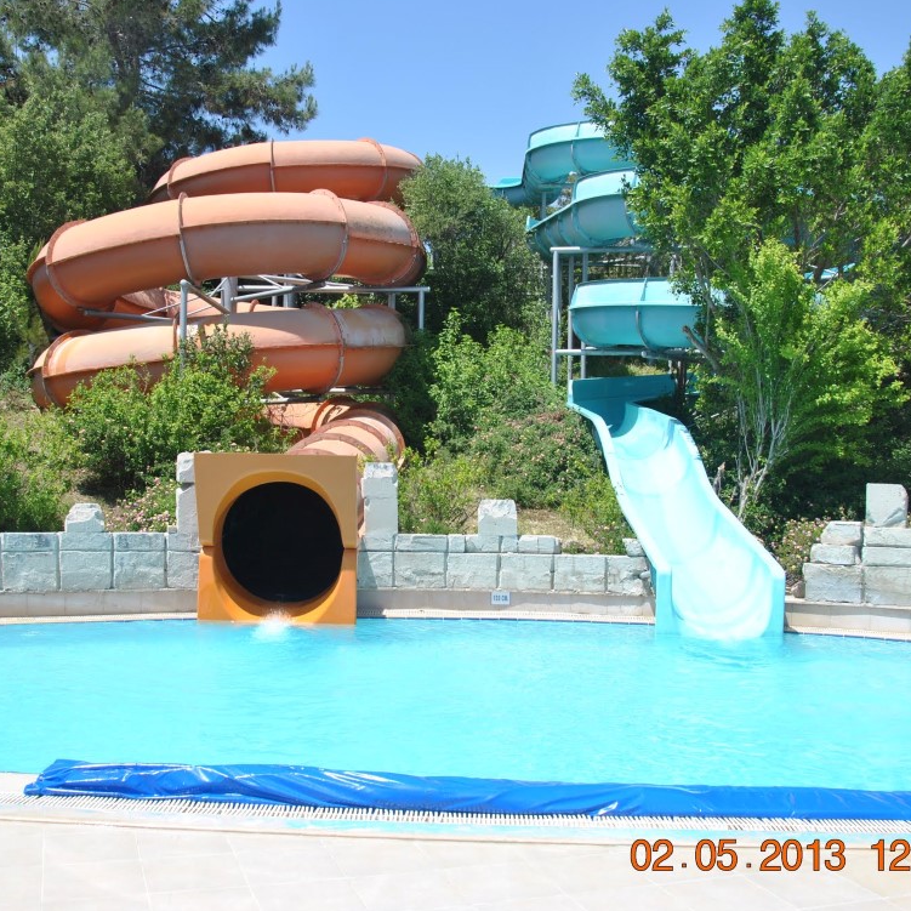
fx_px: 1161
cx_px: 412
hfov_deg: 42.8
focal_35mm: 39
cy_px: 460
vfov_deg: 42.8
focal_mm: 20
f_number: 8
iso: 100
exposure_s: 1/250
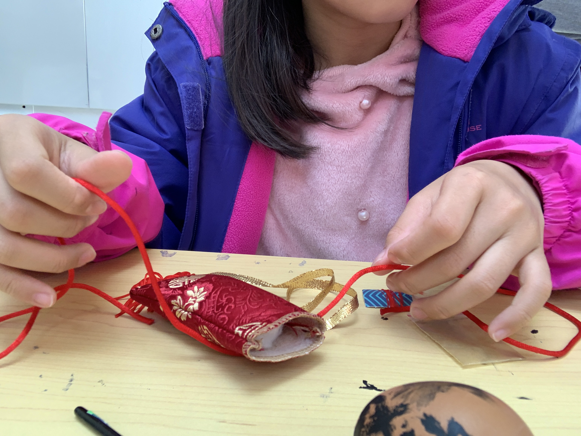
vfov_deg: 44.2
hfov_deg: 56.8
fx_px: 537
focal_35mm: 32
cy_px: 218
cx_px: 290
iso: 64
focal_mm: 2.87
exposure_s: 1/121
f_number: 2.2
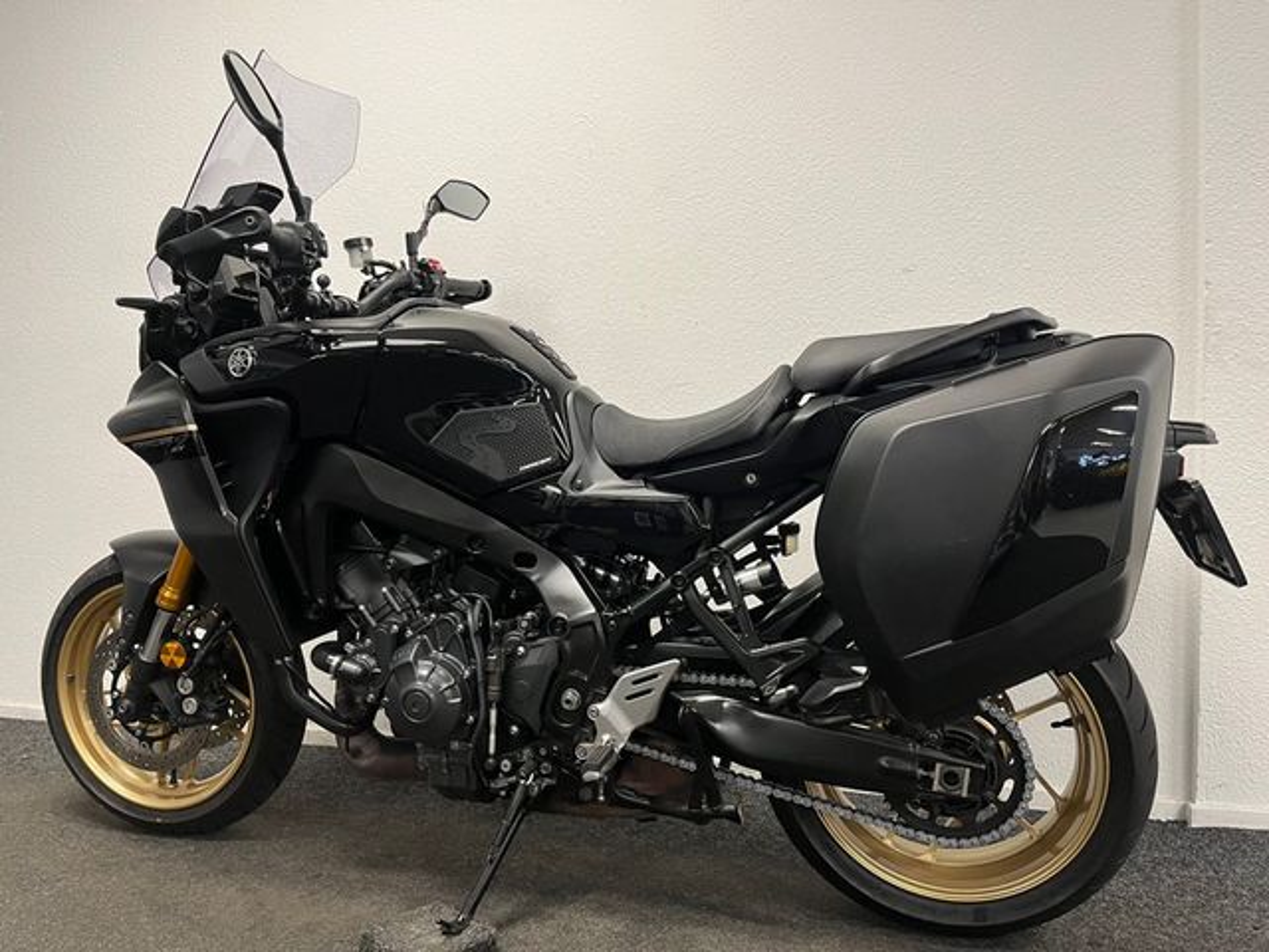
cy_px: 476
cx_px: 634
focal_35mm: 26
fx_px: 953
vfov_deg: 53.1
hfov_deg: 67.3
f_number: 1.6
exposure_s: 1/50
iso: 80
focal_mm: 5.1
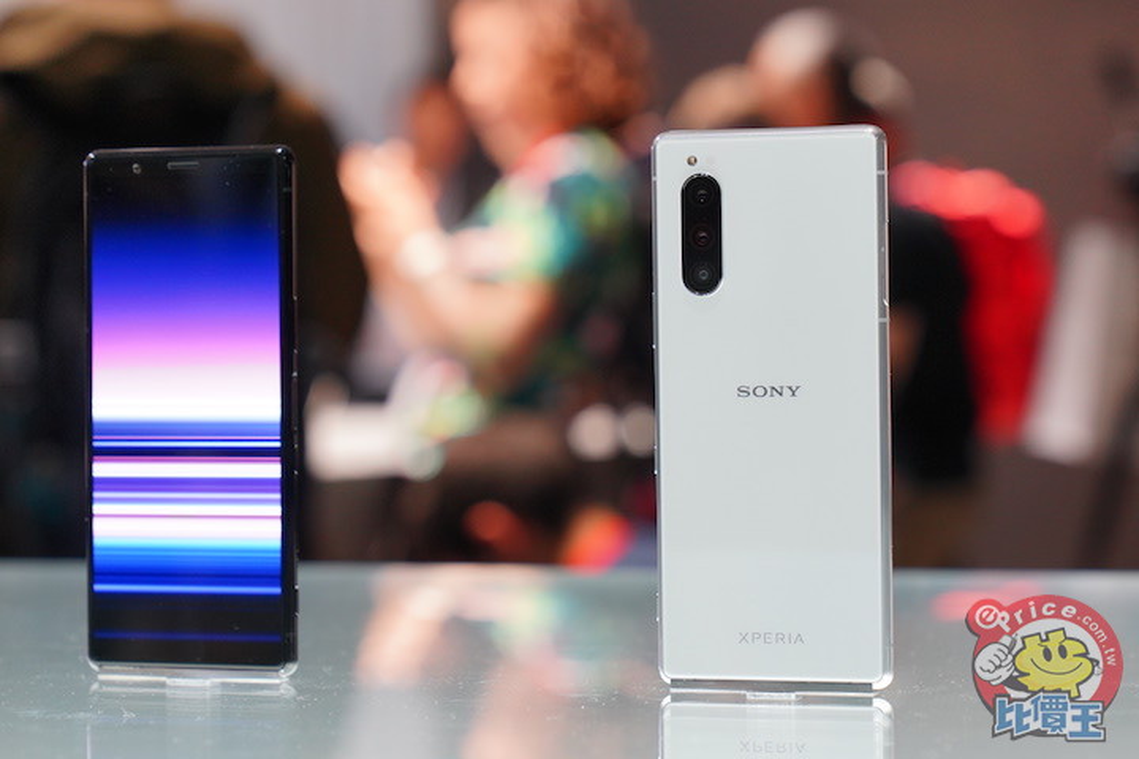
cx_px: 570
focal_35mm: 105
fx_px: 3322
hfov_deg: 19.5
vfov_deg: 13.0
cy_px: 380
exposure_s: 1/60
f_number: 4.5
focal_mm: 70
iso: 1250
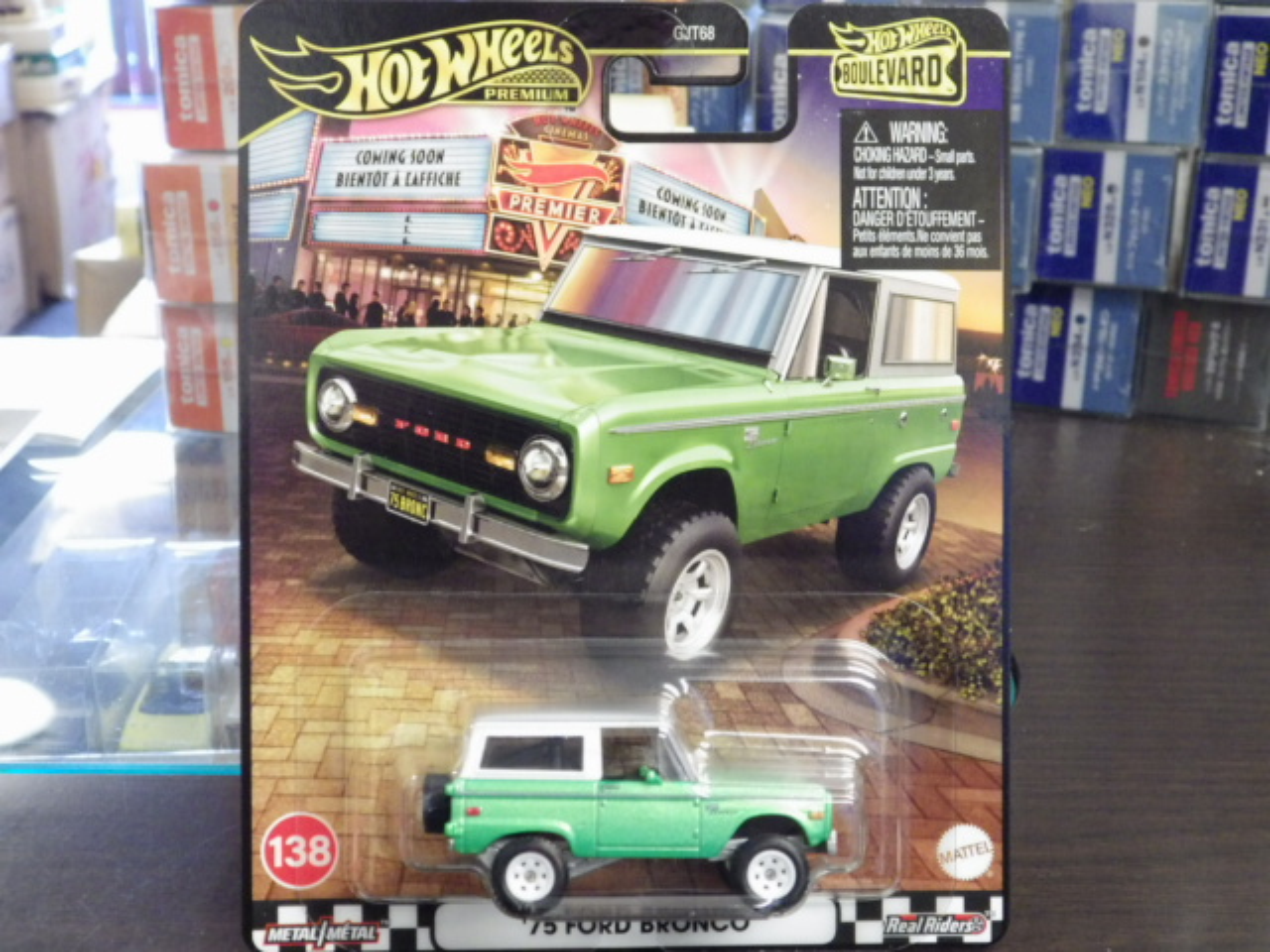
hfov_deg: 38.2
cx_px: 635
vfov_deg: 29.1
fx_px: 1834
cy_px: 476
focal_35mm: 50
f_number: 3.8
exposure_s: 1/30
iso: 800
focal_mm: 9
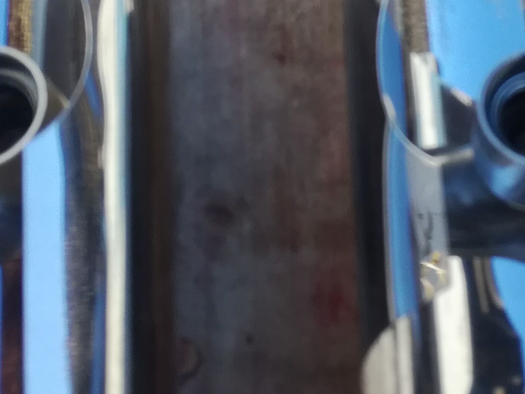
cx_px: 445
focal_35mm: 80
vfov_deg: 18.2
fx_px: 1213
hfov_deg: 23.9
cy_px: 49
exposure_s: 1/320
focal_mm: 3.79
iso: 50
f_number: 2
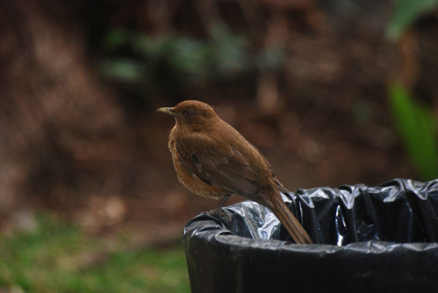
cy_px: 146
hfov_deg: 4.6
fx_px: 5481
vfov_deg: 3.1
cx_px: 219
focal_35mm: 450
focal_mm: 300
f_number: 5.6
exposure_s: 1/160
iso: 400
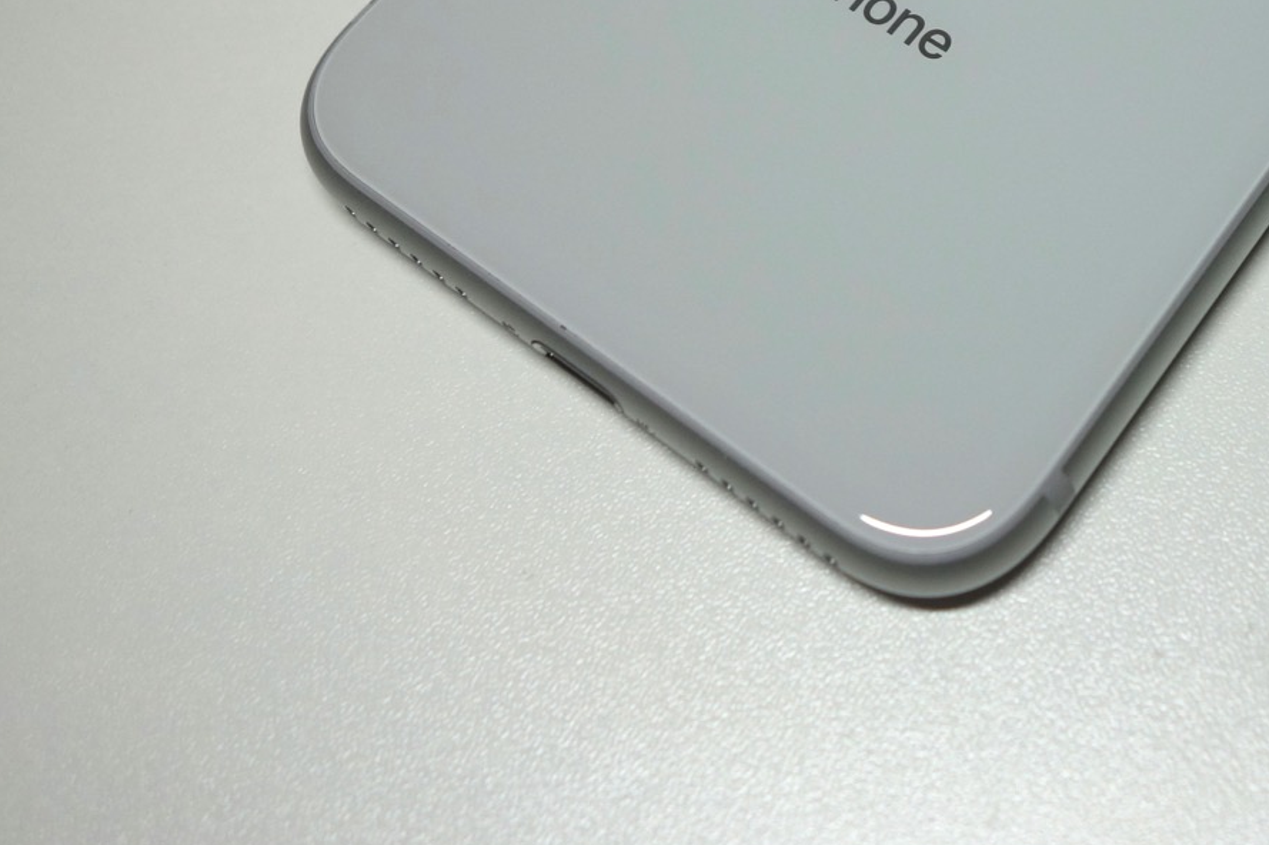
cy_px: -58
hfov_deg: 30.9
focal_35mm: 63
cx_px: 1058
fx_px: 2220
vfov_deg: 20.6
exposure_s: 1/200
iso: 125
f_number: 3.2
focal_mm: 10.4
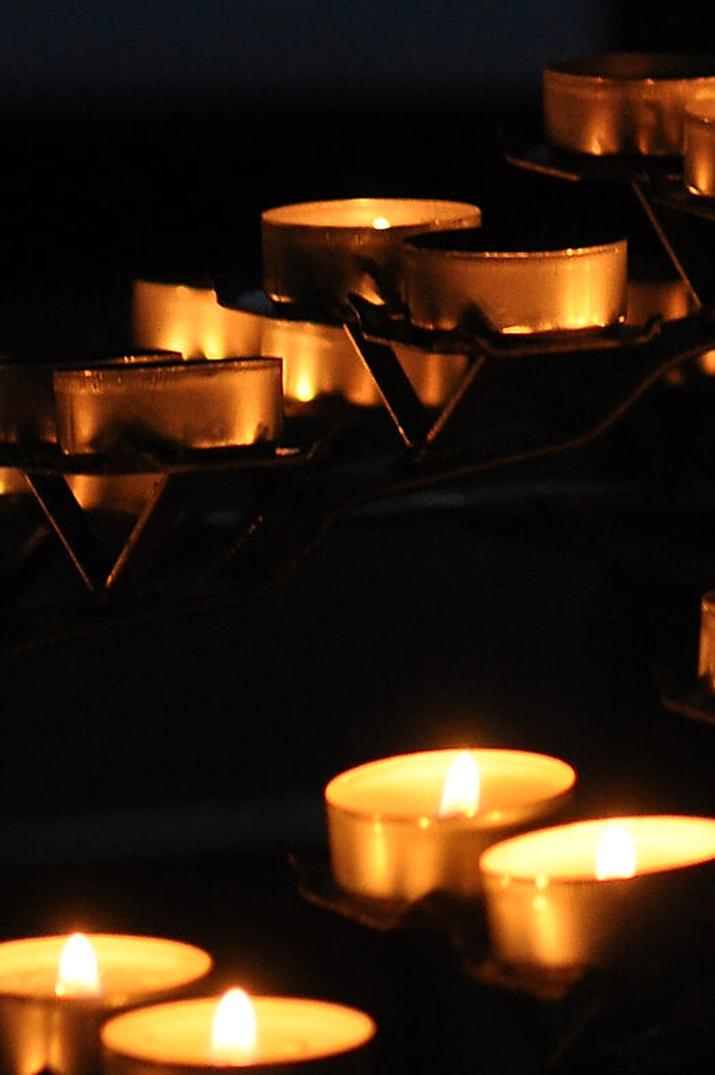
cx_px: 663
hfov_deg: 5.4
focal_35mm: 252
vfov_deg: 8.1
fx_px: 7509
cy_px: -291
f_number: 2.8
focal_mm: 55
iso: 800
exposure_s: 1/50
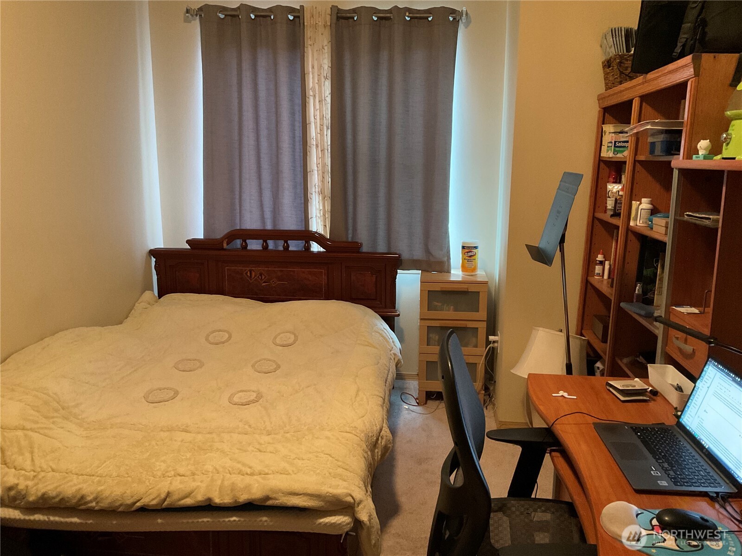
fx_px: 622
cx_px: 371
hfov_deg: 61.7
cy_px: 278
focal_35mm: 29
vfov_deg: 48.2
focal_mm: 3
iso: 400
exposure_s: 1/30
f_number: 1.8
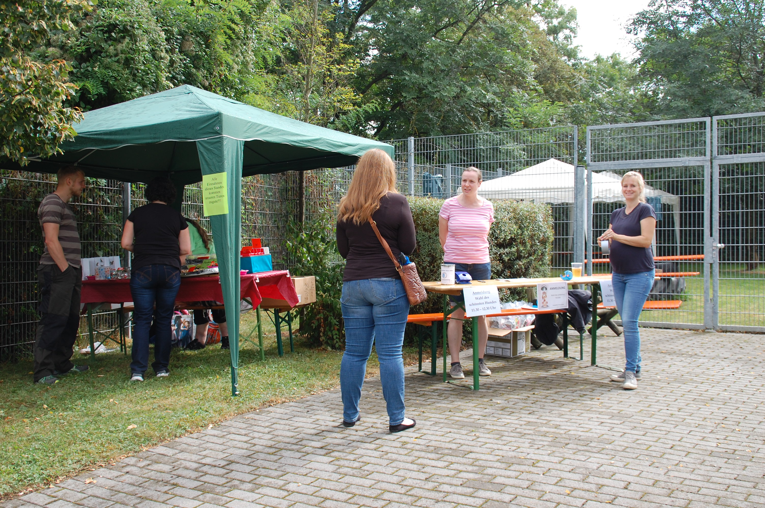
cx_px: 382
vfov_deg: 35.4
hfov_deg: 51.3
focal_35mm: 38
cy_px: 254
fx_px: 796
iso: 200
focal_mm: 25
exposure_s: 1/160
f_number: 7.1
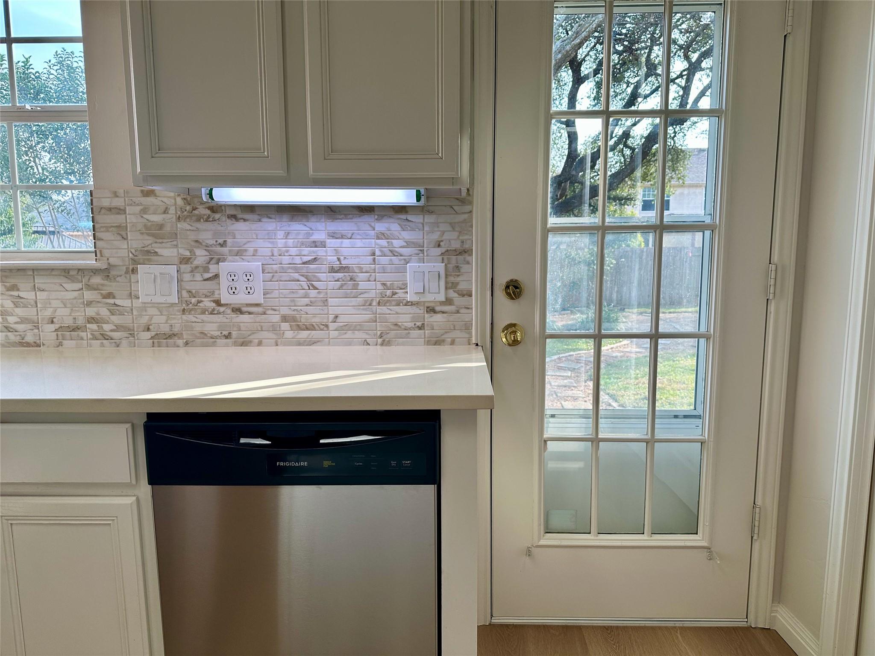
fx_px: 607
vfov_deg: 56.8
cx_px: 438
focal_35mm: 24
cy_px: 328
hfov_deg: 71.6
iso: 80
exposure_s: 1/392
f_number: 1.78
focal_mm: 6.86
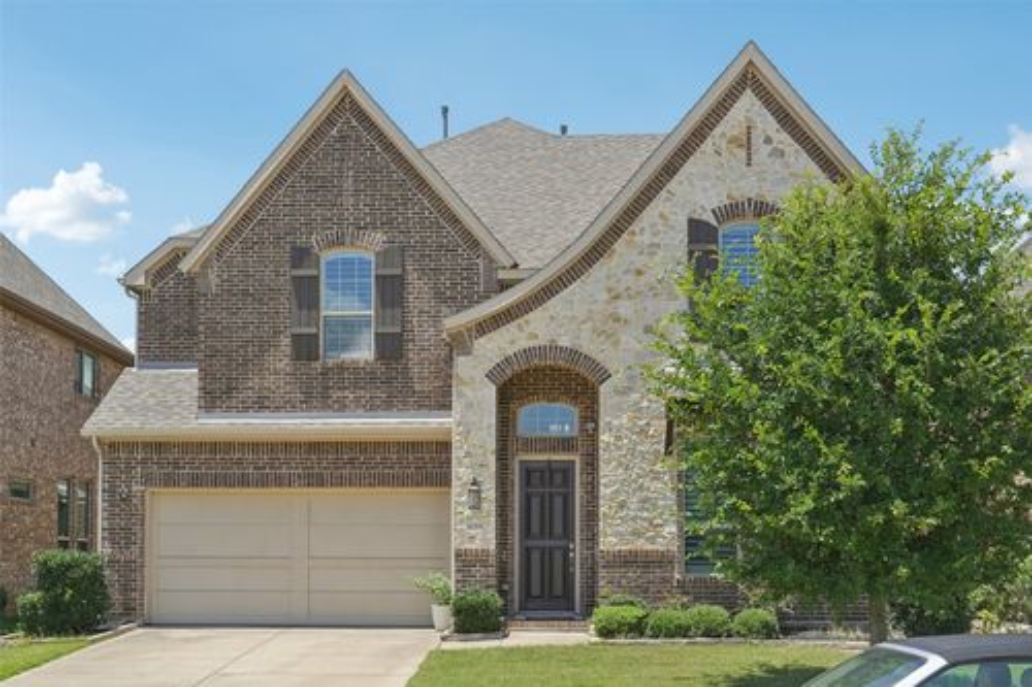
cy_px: 344
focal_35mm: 38
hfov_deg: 50.7
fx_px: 1089
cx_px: 516
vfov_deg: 35.0
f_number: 8
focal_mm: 38
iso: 400
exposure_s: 1/640
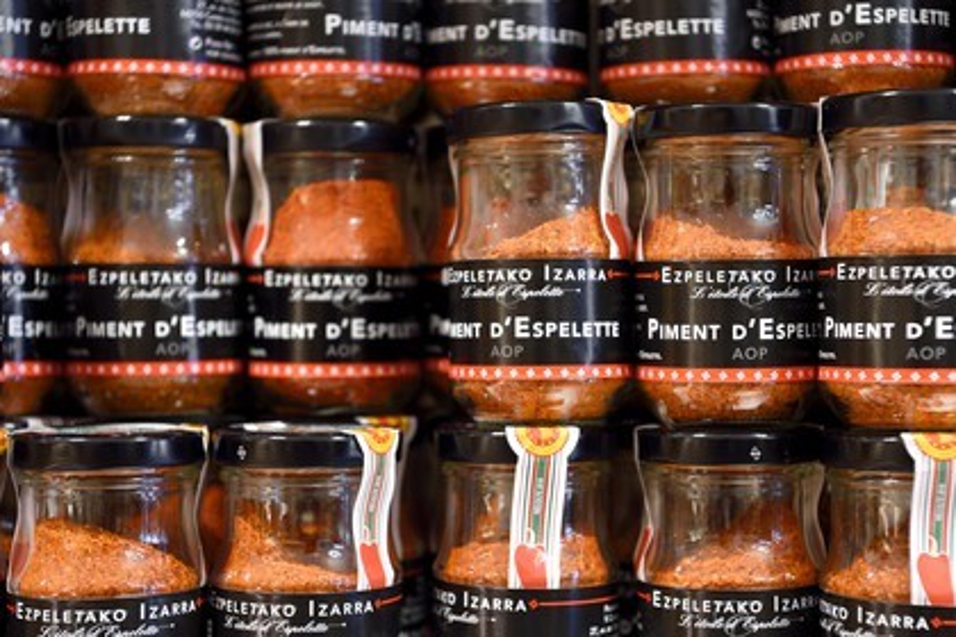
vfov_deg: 21.9
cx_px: 478
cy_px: 318
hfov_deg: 32.4
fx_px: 1646
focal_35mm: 62
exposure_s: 1/40
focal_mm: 62
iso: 800
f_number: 5
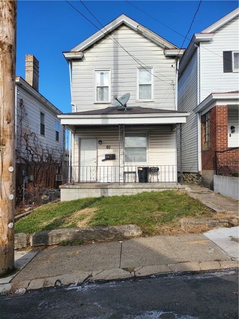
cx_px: 120
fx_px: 221
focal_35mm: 24
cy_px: 160
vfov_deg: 71.6
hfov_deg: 56.8
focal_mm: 5
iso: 40
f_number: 1.8
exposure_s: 1/2210
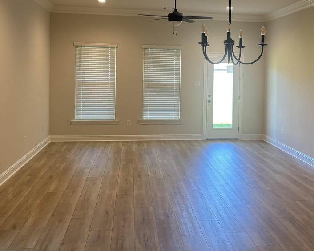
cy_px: 80
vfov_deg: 32.4
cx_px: 206
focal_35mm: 46
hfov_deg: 39.9
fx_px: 428
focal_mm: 5.96
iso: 80
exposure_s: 1/60
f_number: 1.6
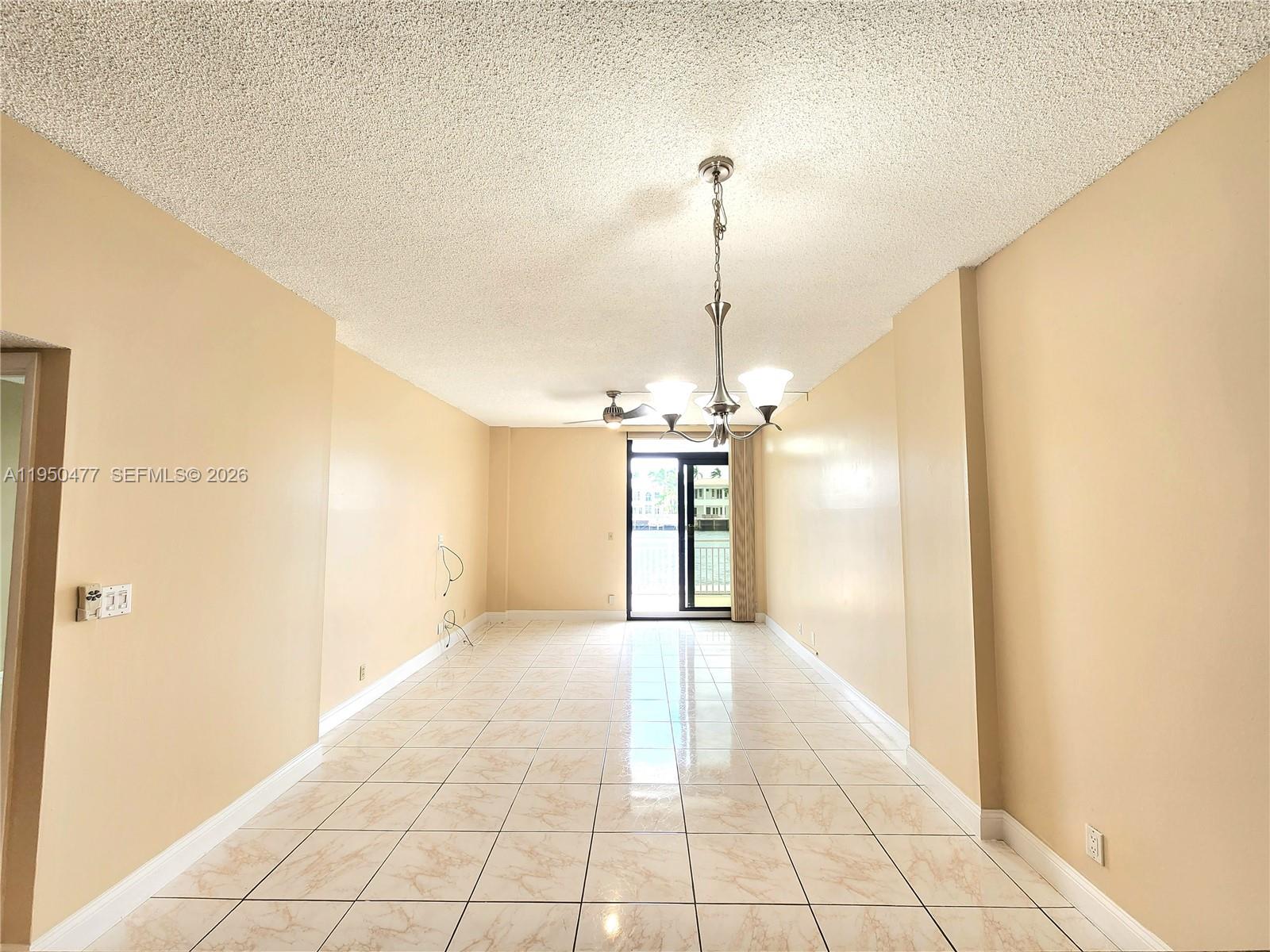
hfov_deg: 106.2
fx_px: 477
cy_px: 476
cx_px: 635
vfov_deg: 89.9
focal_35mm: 13
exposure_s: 1/60.2
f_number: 2.2
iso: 50
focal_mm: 2.2
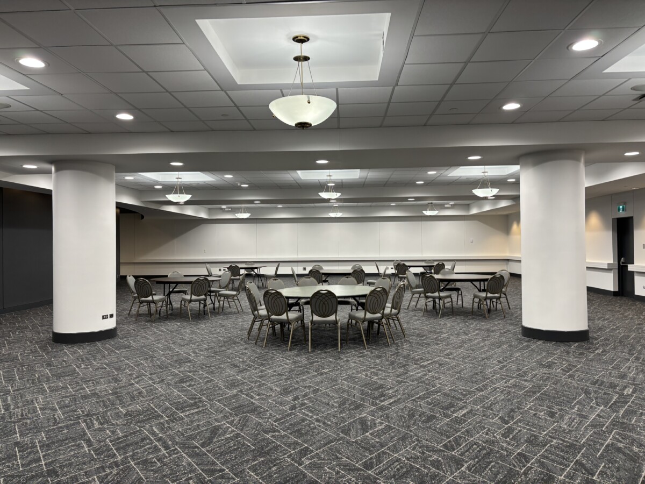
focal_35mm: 26
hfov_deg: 67.3
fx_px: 484
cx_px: 322
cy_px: 242
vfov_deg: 53.1
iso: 80
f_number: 1.6
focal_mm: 5.96
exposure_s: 1/60
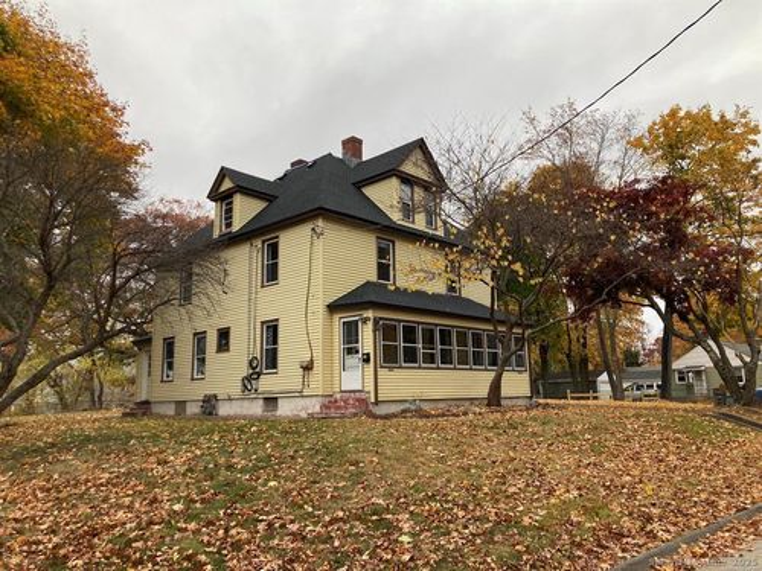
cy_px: 286
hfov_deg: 63.4
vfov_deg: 49.7
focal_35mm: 28
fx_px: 616
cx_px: 381
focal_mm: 3.99
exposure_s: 1/122
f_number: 1.8
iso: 25
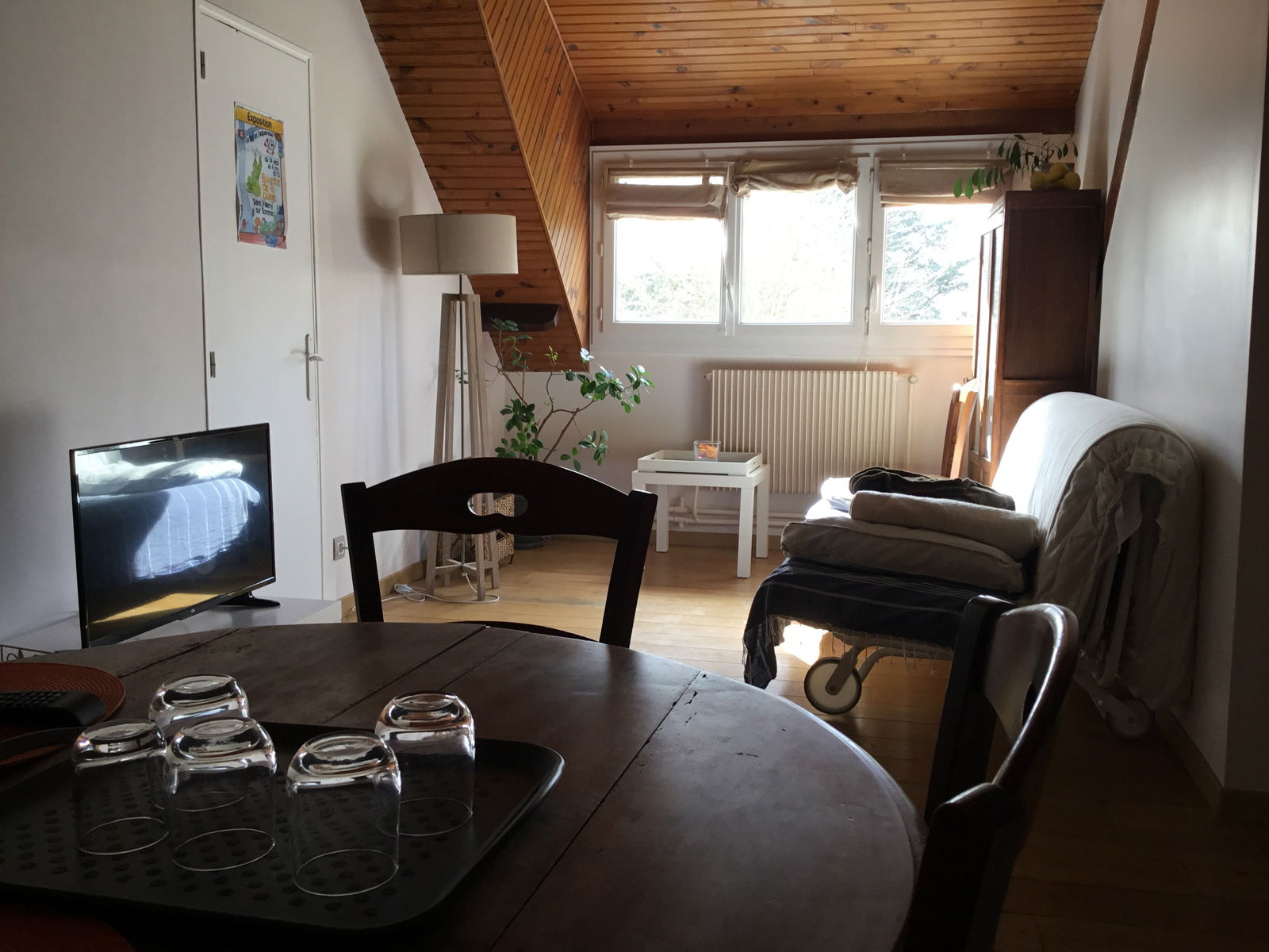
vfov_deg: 45.4
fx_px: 1136
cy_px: 476
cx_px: 634
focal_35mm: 31
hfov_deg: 58.4
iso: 32
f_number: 2.4
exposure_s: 1/50
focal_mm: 3.3
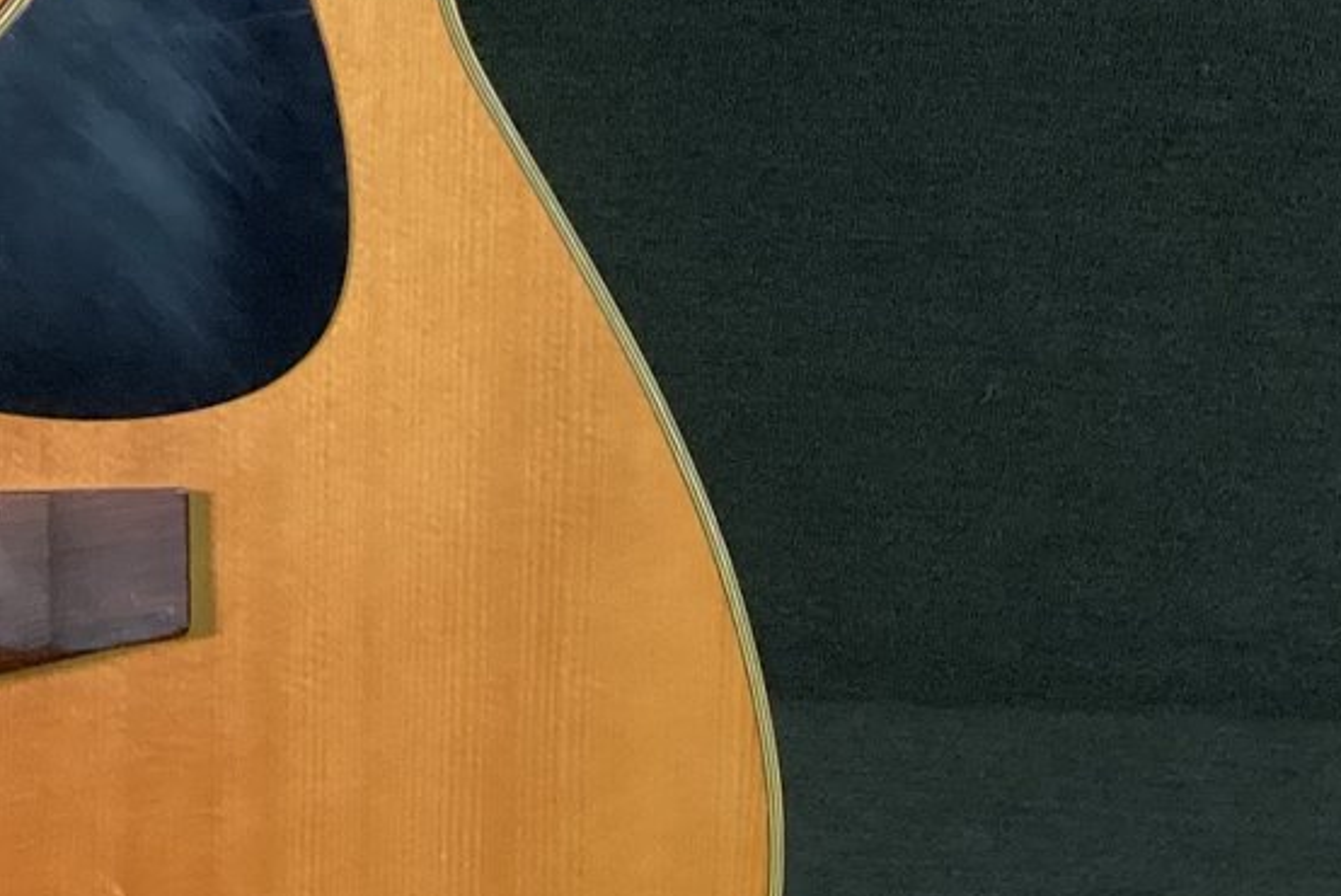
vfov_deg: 15.5
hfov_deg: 22.1
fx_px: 3280
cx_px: -71
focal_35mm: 88
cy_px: 331
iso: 320
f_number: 2.4
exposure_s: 1/60
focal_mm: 3.3
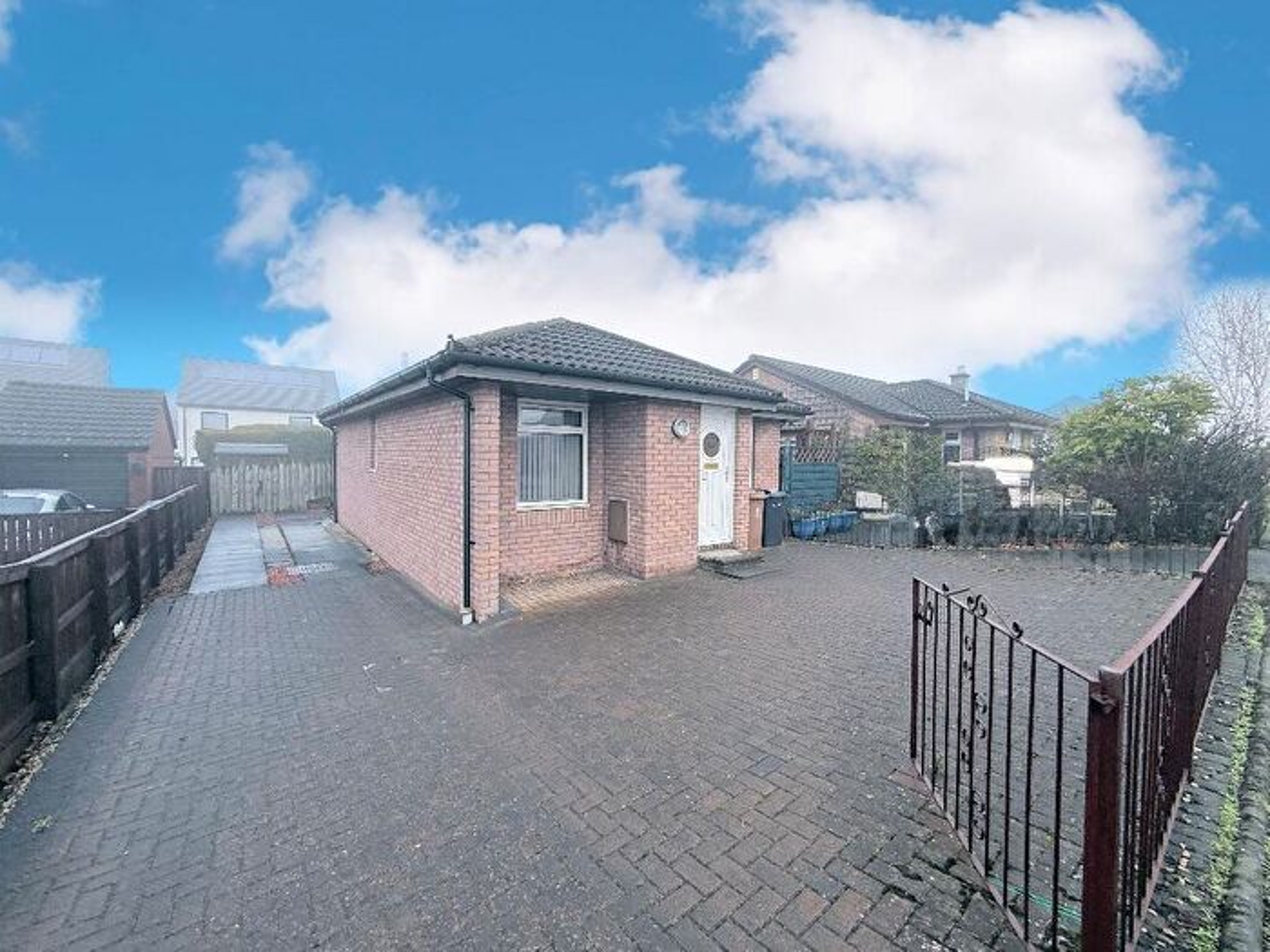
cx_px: 635
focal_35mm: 14
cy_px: 476
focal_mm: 2.22
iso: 50
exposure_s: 1/242
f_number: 2.2
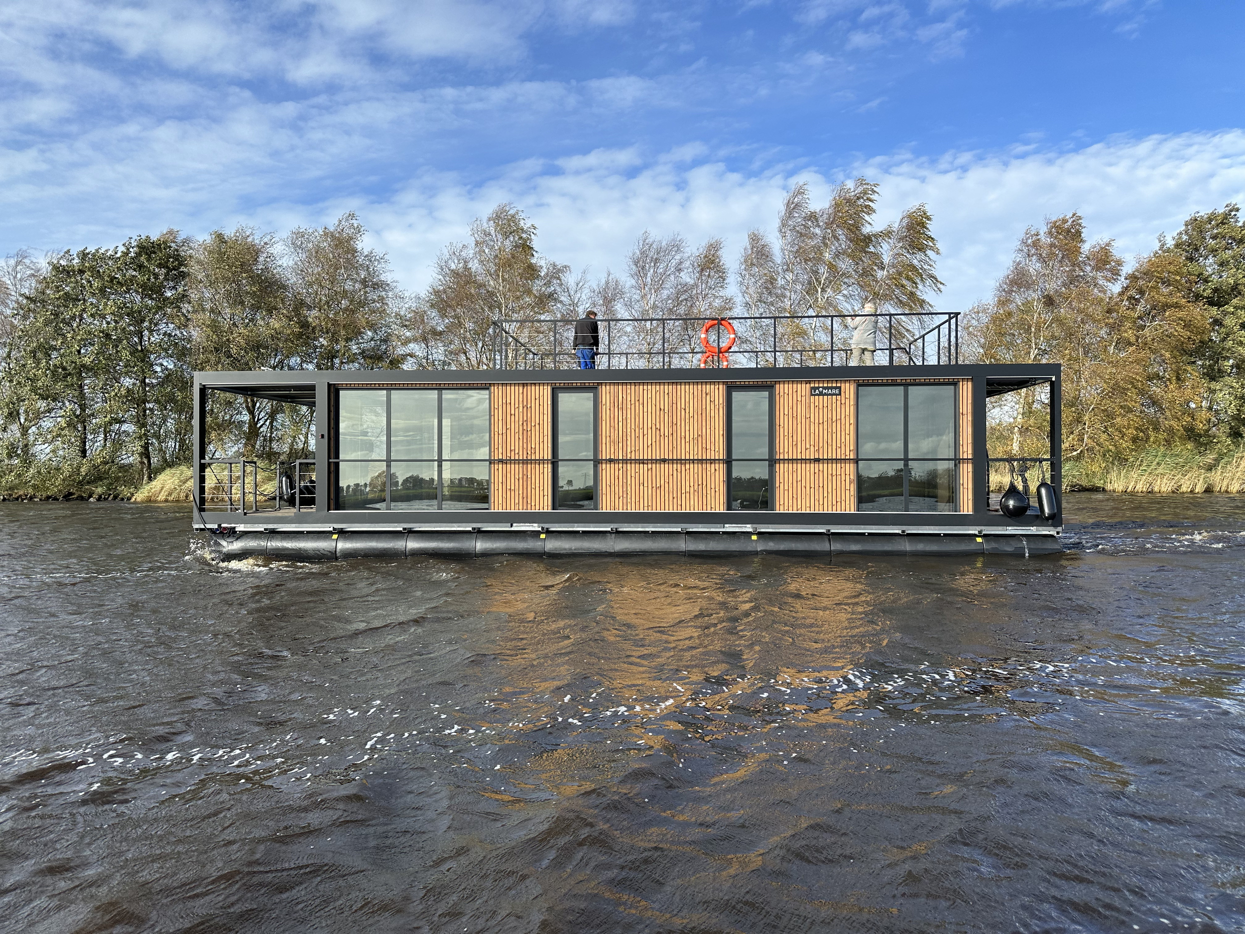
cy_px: 467
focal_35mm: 24
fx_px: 863
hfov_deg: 71.6
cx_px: 622
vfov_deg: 56.8
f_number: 1.78
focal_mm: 6.86
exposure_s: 1/3155
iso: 80
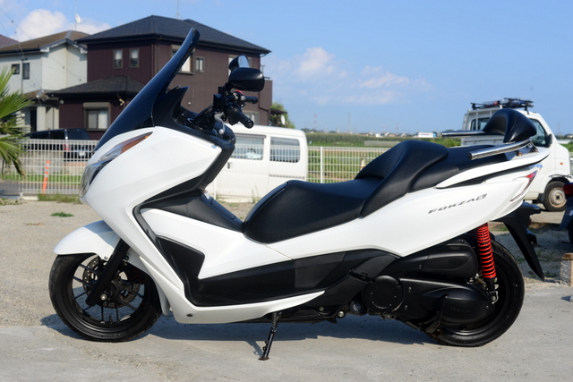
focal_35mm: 50
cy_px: 191
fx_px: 796
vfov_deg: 27.0
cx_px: 286
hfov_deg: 39.6
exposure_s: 1/320
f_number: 9
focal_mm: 50
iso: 100
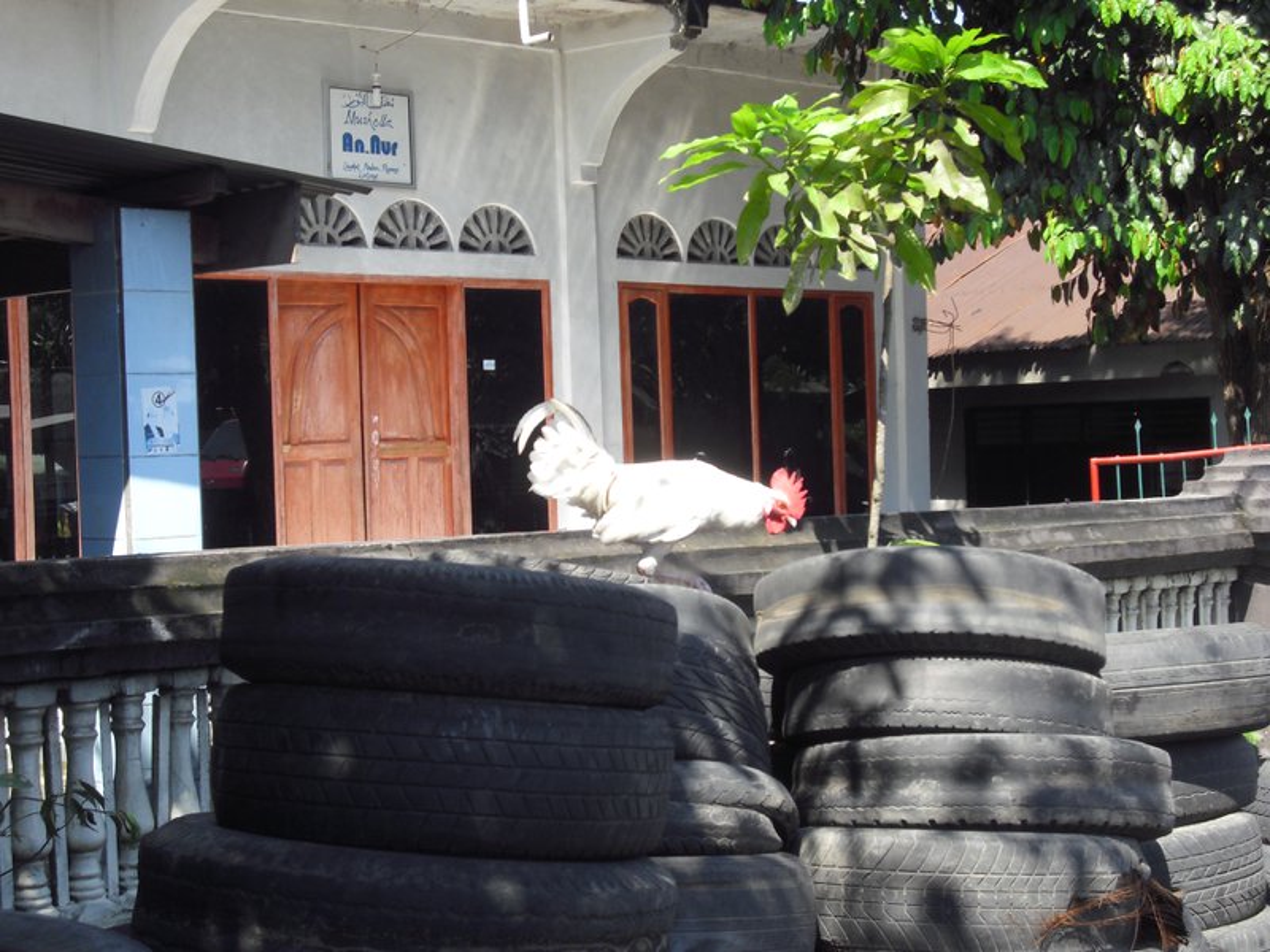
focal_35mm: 65
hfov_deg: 29.8
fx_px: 2385
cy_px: 476
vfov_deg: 22.6
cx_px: 635
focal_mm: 10.7
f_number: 3.8
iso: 100
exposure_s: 1/320
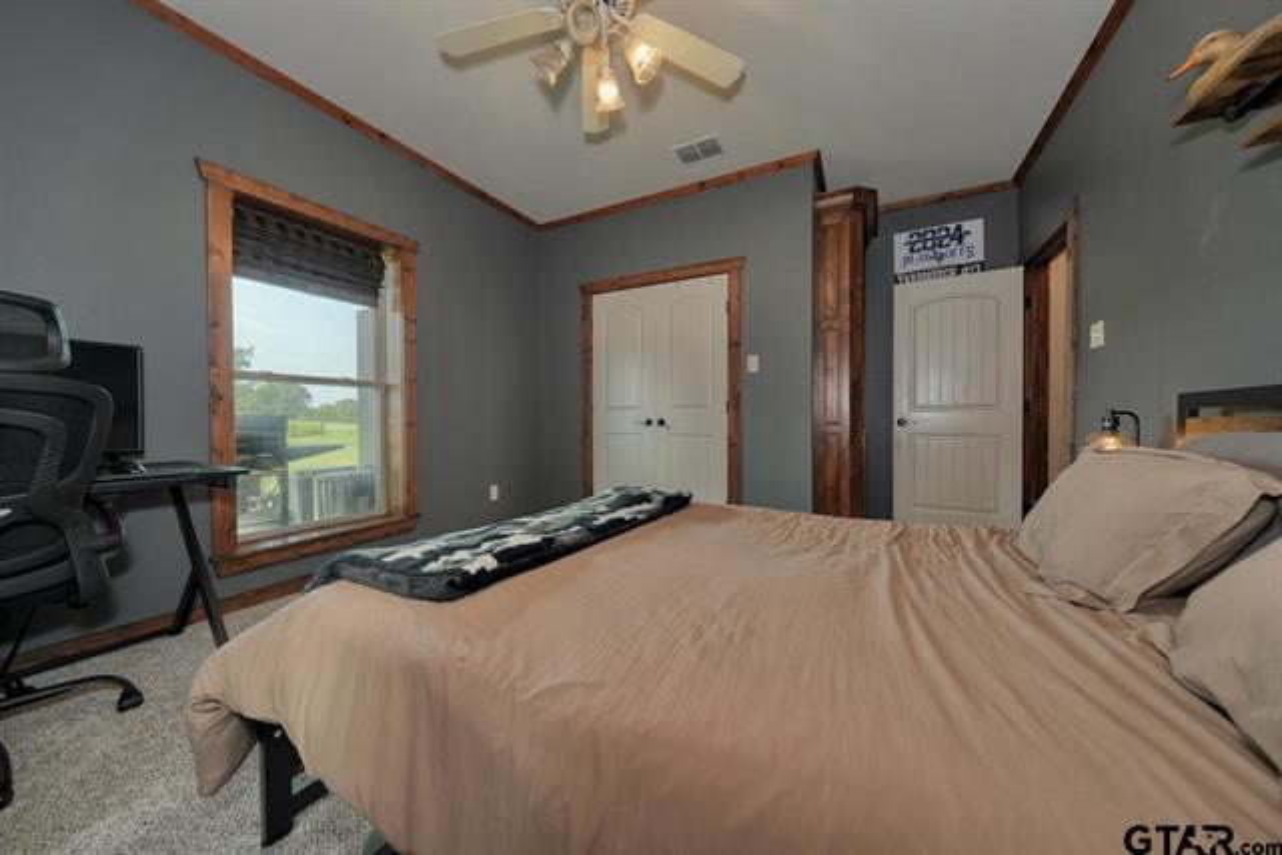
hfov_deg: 112.6
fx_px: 427
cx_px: 641
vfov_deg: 90.0
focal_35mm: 12
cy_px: 428
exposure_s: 1/8
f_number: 7.1
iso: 400
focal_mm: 12
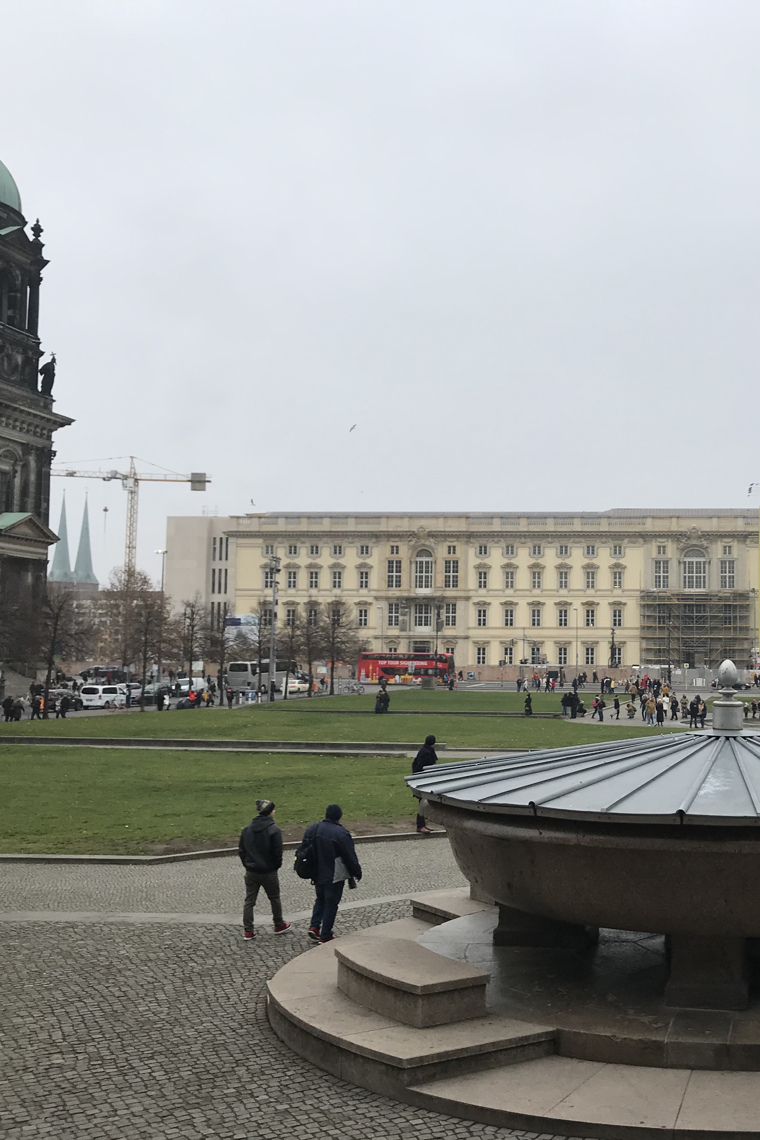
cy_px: 571
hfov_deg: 32.8
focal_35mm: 39
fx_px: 1235
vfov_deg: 49.6
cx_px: 659
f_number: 1.8
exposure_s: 1/197
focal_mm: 3.99
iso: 20
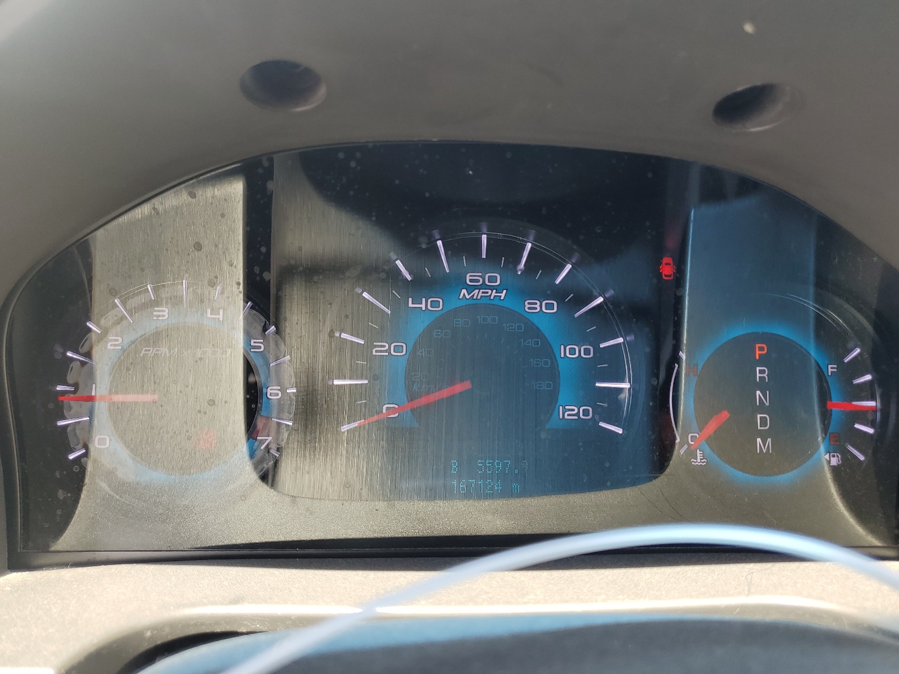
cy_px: 337
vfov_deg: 53.1
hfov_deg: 67.3
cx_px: 450
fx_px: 675
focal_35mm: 26
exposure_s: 1/204
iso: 50
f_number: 1.5
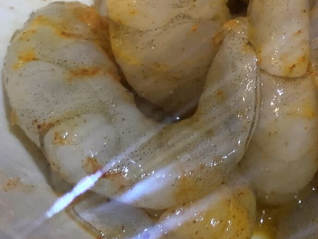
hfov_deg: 19.4
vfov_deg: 14.9
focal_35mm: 97
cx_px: 348
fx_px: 891
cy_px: -19
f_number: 1.8
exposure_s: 1/50
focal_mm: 4.25
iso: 250
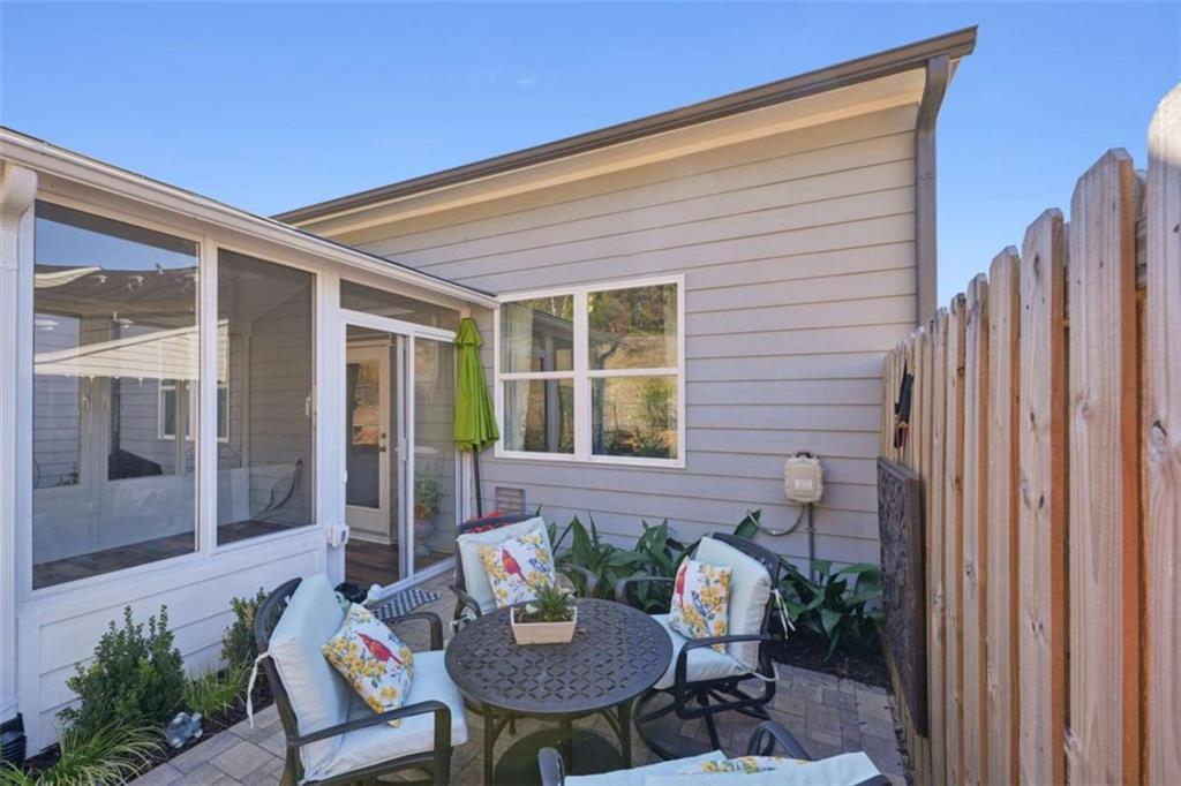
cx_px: 590
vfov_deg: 81.2
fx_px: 459
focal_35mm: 14
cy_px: 393
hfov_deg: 104.3
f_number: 8
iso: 100
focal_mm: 14
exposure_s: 1/80
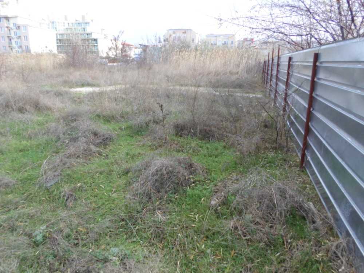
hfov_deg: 69.4
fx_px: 263
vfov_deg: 54.9
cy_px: 136
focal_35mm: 25
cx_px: 182
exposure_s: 1/250
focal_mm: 4.5
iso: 80
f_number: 2.5
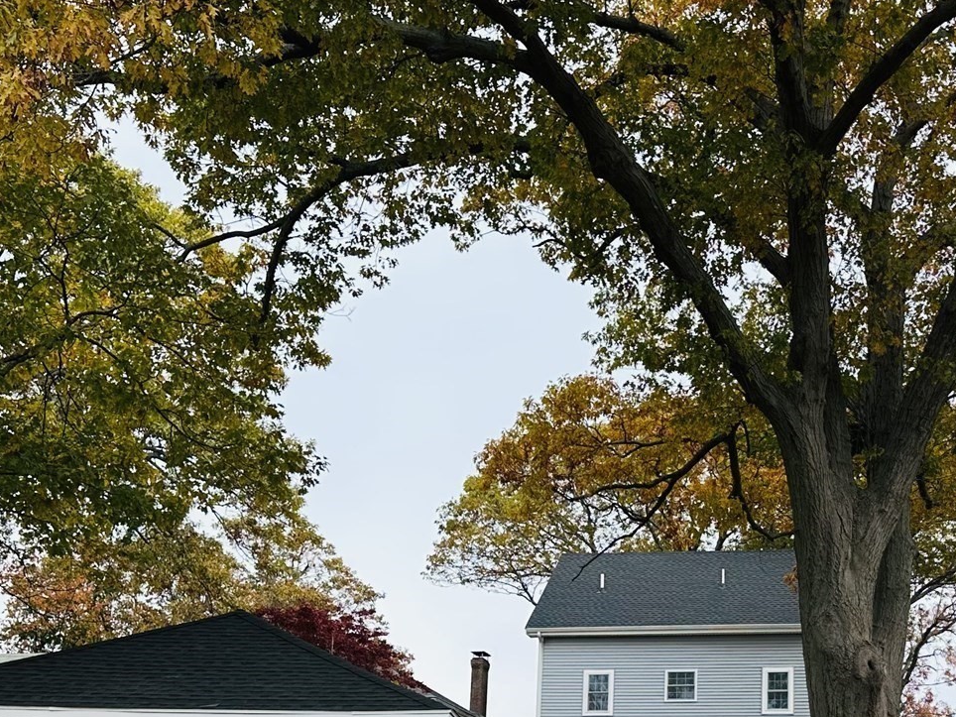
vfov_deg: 27.4
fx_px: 1408
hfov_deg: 36.8
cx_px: 692
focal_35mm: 51
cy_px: 665
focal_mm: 6.86
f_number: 1.78
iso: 80
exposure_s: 1/1339
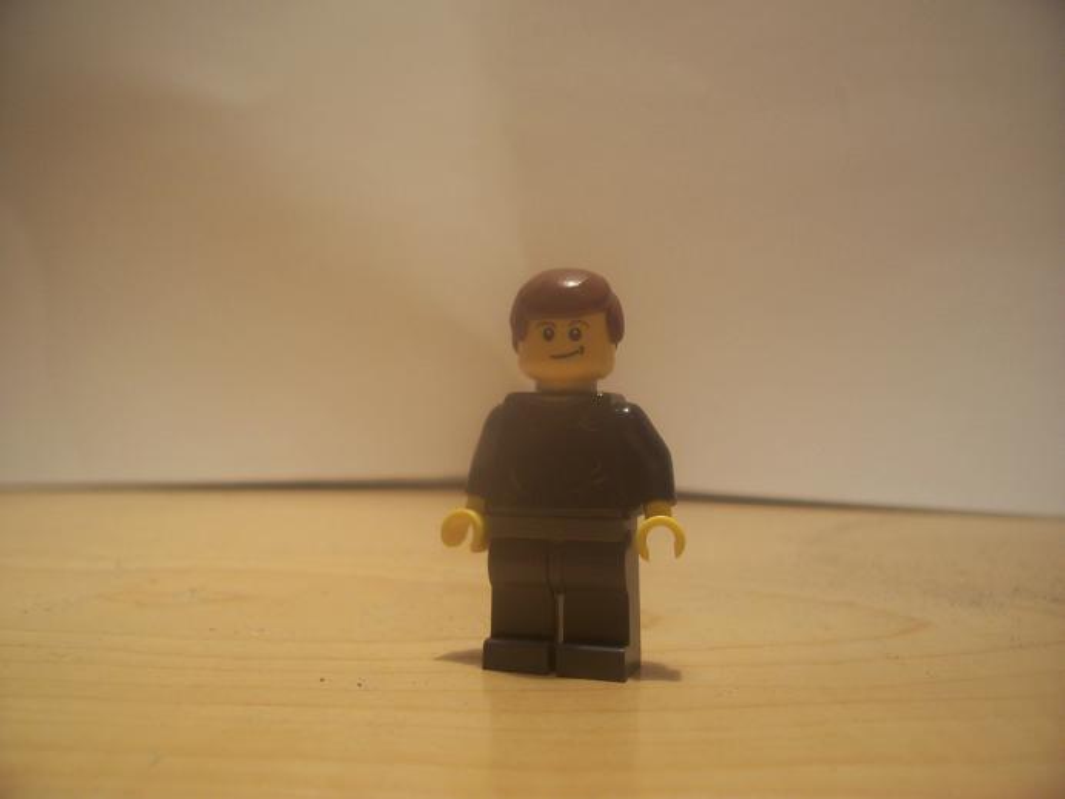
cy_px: 400
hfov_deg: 54.0
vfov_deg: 41.8
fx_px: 1046
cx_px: 532
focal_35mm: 34
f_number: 2.7
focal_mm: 5.6
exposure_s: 1/46.1
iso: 80
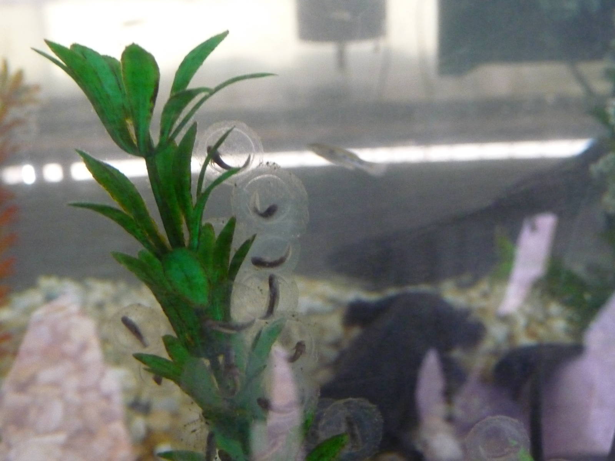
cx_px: 308
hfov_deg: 39.7
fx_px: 853
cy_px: 230
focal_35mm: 48
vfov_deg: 30.3
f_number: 4.2
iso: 800
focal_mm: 8
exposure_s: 1/10
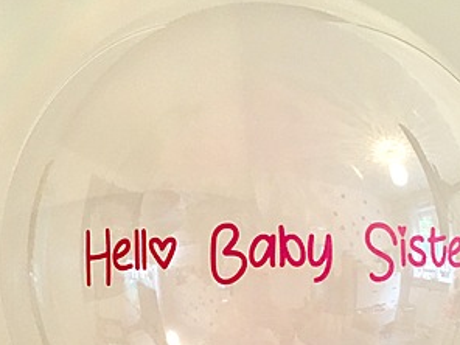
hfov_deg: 40.4
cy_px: 339
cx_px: 261
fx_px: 625
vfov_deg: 29.0
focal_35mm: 47
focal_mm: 4.15
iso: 200
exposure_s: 1/25
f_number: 2.2
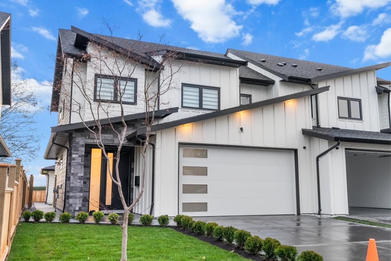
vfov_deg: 37.9
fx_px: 380
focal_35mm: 35
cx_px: 196
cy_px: 130
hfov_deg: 54.4
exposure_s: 1/40
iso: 2500
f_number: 11
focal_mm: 35
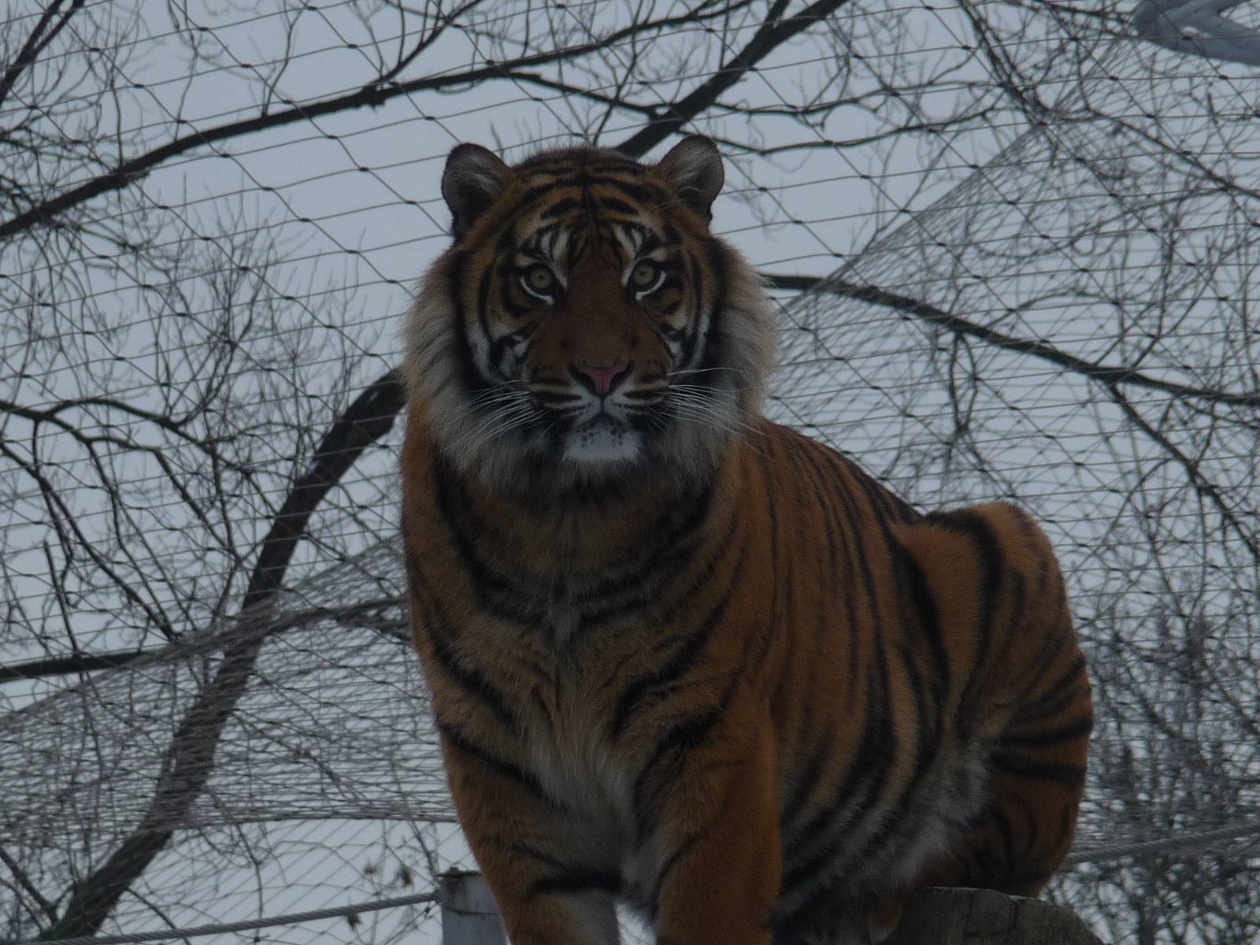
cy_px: 472
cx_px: 630
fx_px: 17180
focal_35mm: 472
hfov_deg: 4.2
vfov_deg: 3.2
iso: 100
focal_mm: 47
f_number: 4.9
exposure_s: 1/200
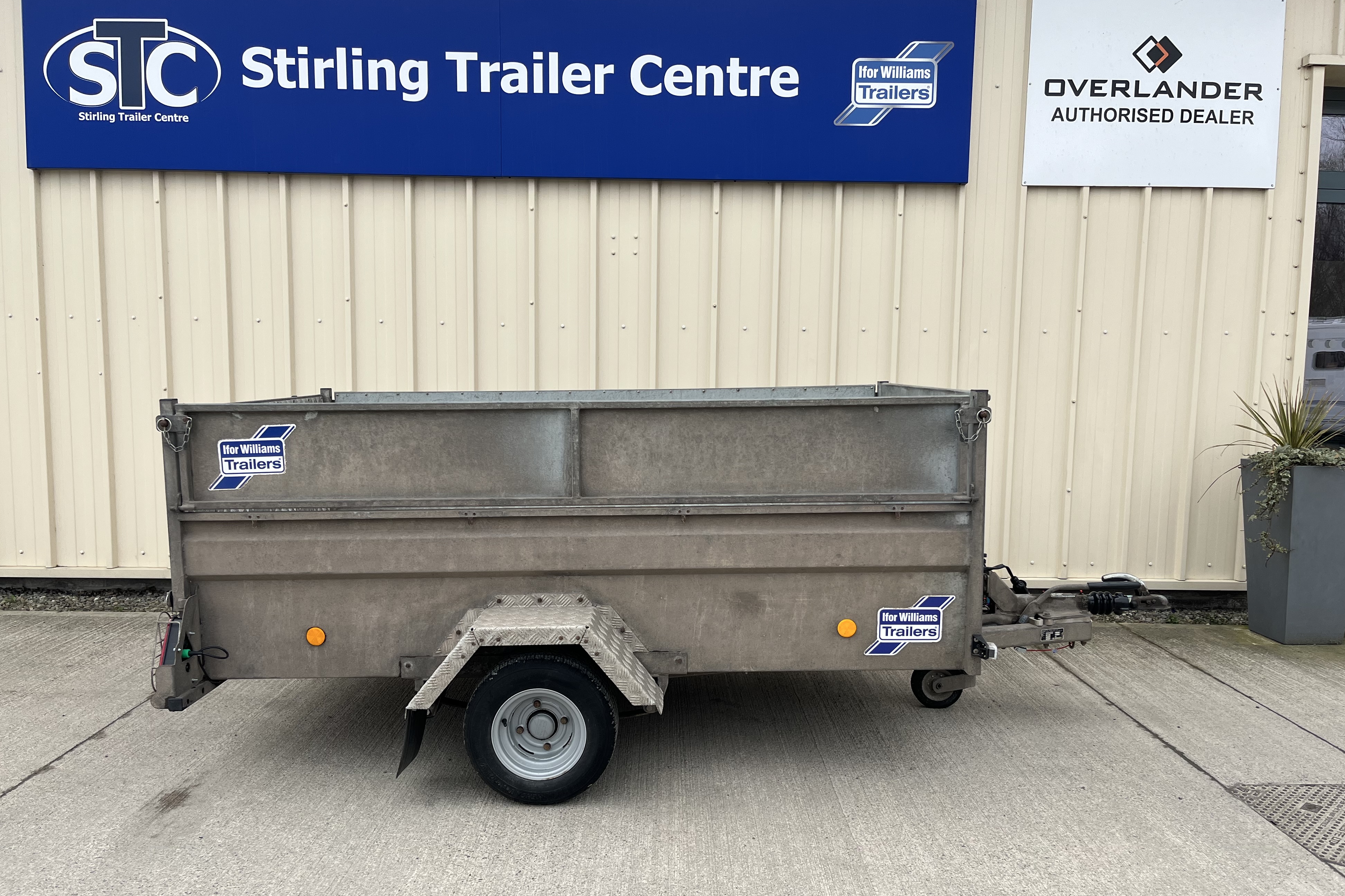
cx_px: 669
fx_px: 1046
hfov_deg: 65.5
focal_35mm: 28
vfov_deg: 46.4
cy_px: 484
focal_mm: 5.1
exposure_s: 1/1890
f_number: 1.6
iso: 50
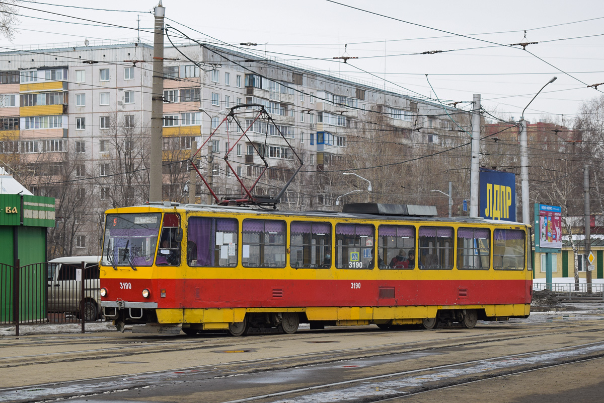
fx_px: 1384
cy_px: 202
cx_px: 302
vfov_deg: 16.6
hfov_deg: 24.6
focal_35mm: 82
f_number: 8
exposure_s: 1/250
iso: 220
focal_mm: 55
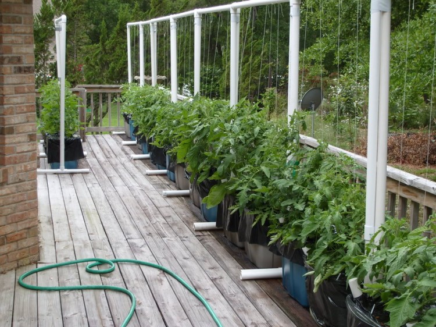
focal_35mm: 61
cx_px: 218
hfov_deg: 31.7
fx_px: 768
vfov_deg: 24.0
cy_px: 164
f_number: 3.6
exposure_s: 1/90
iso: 80
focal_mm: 10.3
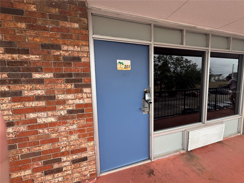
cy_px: 92
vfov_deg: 85.7
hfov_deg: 102.1
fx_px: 99
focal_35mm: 14
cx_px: 122
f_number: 2.2
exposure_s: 1/99
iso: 125
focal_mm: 2.22
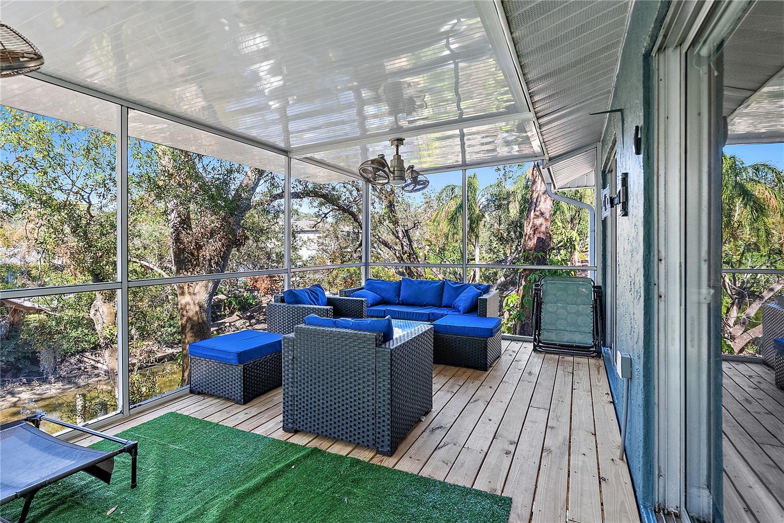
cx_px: 392
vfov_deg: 67.4
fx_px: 392
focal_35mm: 18
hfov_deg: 90.0
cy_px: 262
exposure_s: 1/125
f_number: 5
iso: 1600
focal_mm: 18
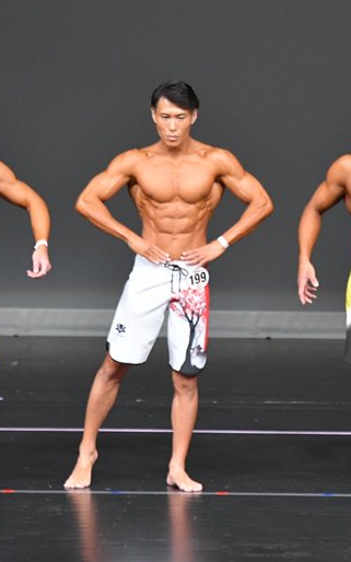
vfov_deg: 4.8
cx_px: 256
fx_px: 6708
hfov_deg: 3.0
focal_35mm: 438
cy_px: 281
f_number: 5.6
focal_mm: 190
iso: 5000
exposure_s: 1/400
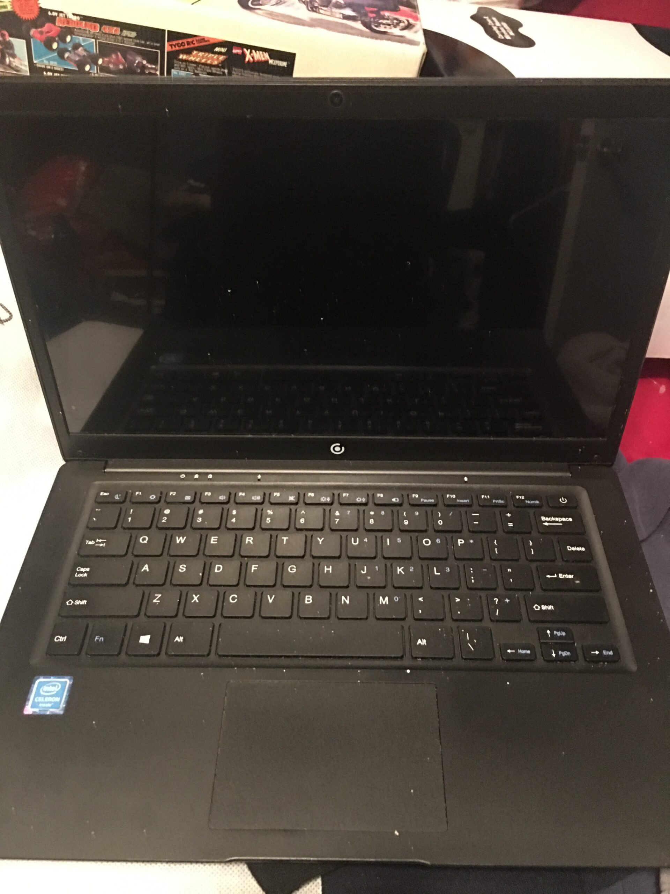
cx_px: 335
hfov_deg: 48.2
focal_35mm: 29
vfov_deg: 61.7
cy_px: 447
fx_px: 748
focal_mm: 4.15
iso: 400
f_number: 2.2
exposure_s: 1/4
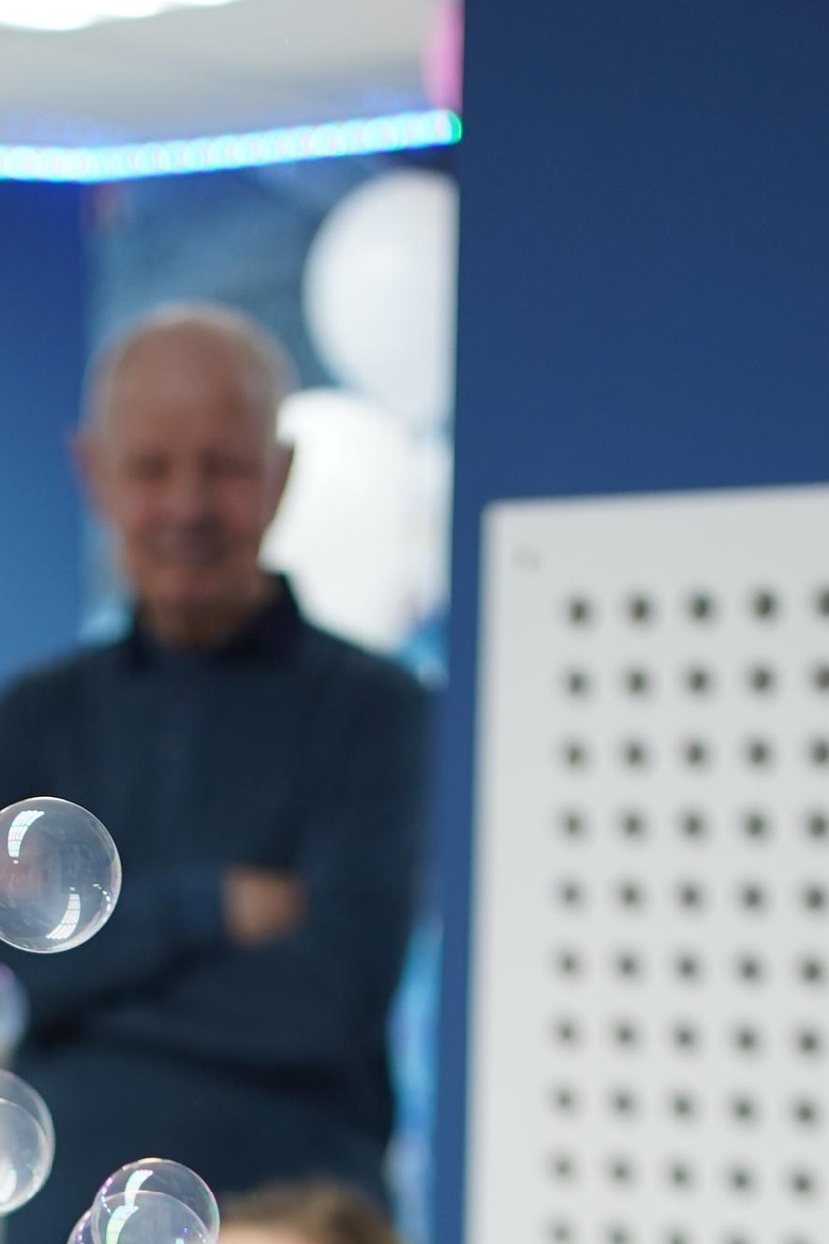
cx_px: 96
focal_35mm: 107
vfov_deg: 17.4
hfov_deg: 12.7
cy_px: 1809
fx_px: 3697
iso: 320
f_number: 2.2
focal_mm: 35
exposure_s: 1/125
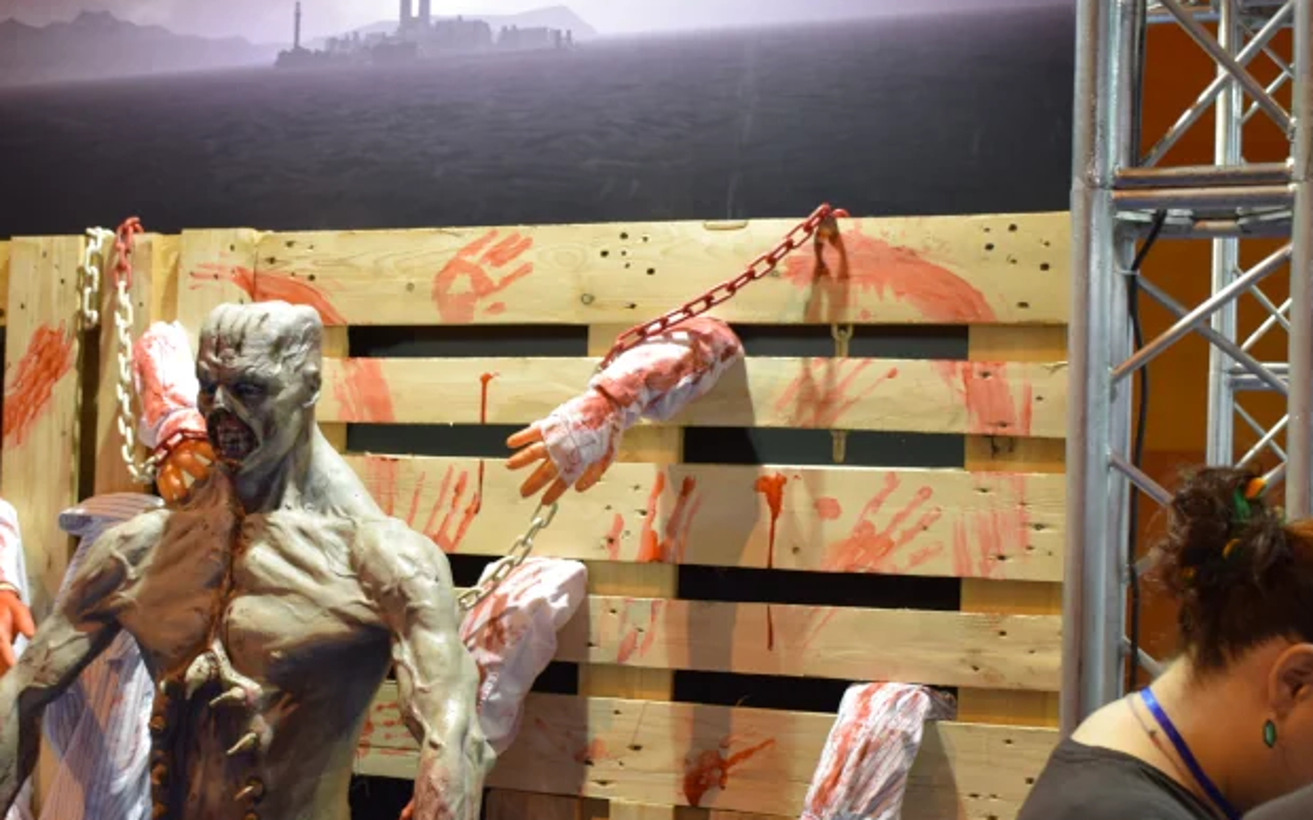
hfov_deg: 38.7
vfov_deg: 24.9
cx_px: 533
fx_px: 1861
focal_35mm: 52
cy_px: 429
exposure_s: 1/60
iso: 800
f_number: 4
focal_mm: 22
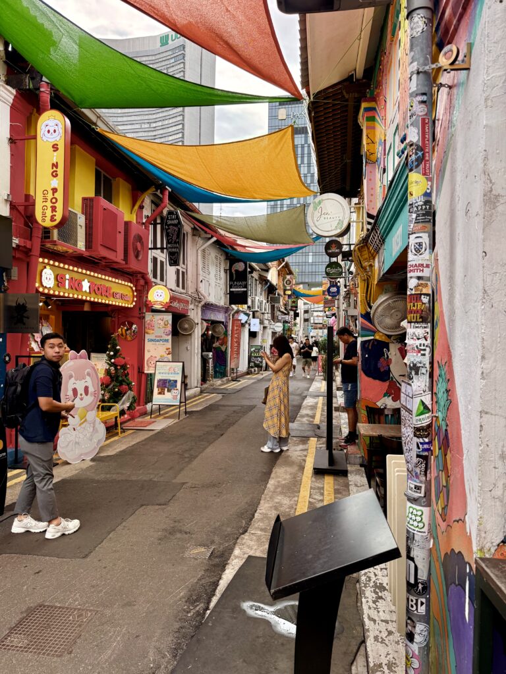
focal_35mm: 24
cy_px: 337
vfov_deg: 71.6
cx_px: 253
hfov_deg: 56.8
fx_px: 468
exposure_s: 1/742
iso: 100
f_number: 1.78
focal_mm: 6.76
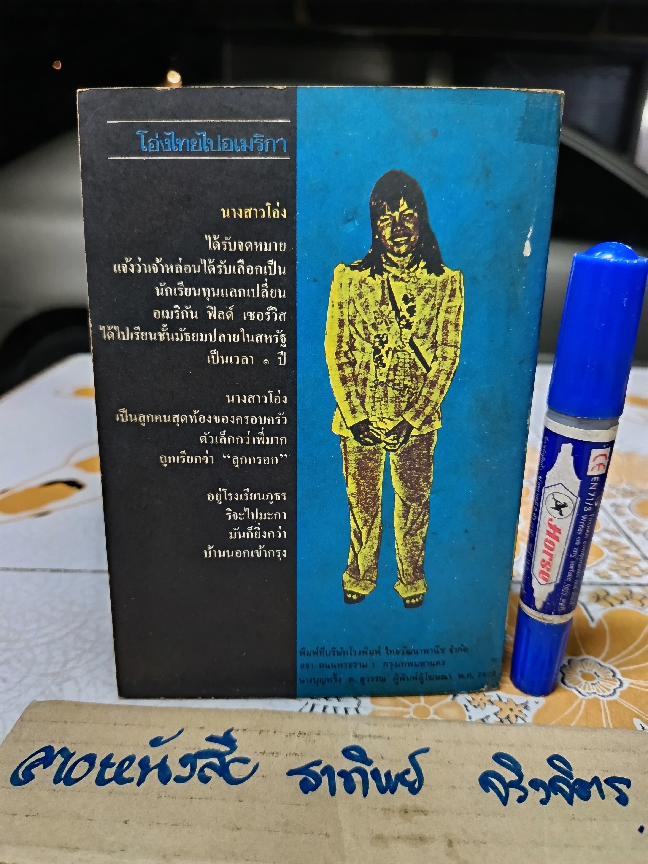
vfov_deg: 71.6
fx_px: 599
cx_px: 324
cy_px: 432
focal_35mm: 24
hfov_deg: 56.8
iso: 2011
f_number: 1.7
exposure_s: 1/25
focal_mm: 5.31
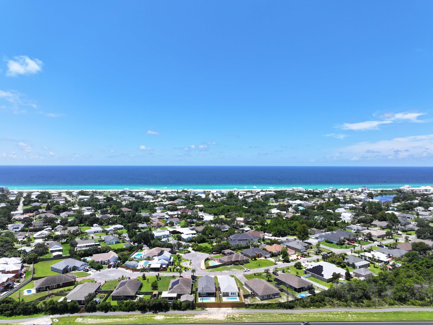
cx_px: 216
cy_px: 162
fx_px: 300
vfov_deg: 56.8
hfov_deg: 71.6
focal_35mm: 24
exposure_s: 1/2000
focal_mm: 12.29
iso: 100
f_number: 2.8
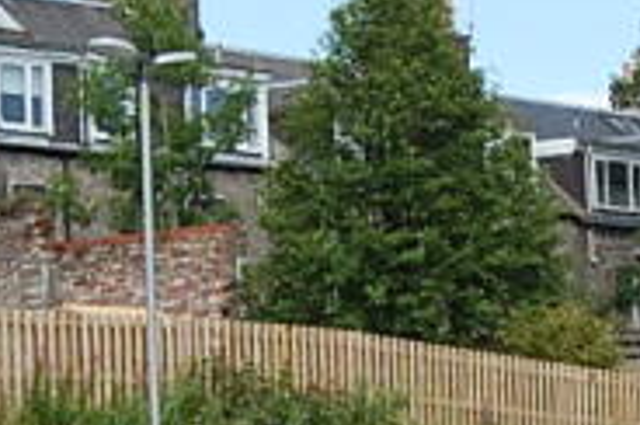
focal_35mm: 167
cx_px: 424
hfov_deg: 12.3
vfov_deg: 8.1
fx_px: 2964
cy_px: 455
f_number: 9
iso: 200
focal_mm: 20
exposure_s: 1/320
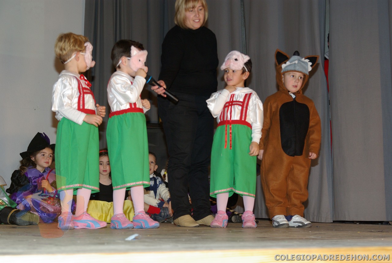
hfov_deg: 31.1
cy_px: 132
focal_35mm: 64
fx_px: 703
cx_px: 196
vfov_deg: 21.1
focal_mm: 43
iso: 400
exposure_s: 1/60
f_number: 5.6
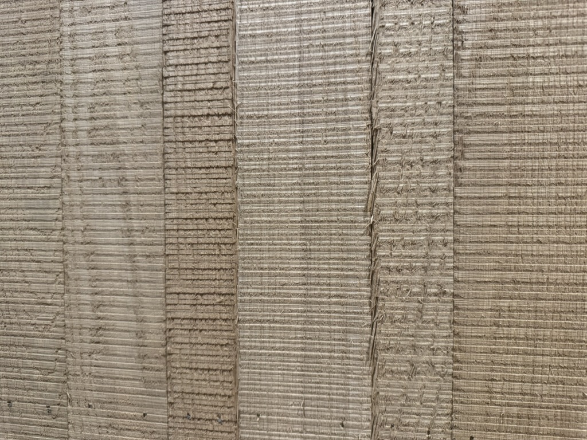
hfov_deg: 71.6
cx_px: 294
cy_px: 220
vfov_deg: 56.8
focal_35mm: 24
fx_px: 407
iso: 400
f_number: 1.78
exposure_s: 1/50
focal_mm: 6.76
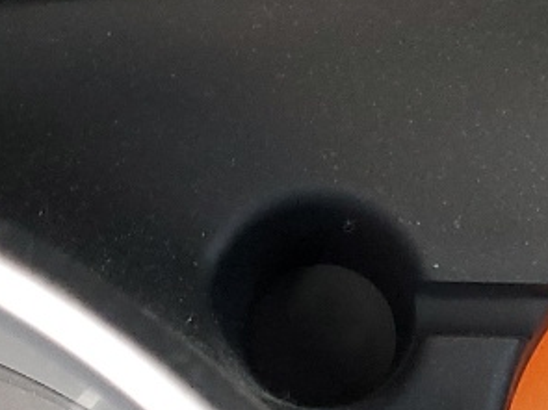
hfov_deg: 13.7
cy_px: 596
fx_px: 2231
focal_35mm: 141
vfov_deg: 10.2
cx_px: 600
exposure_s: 1/60.2
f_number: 1.5
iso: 89
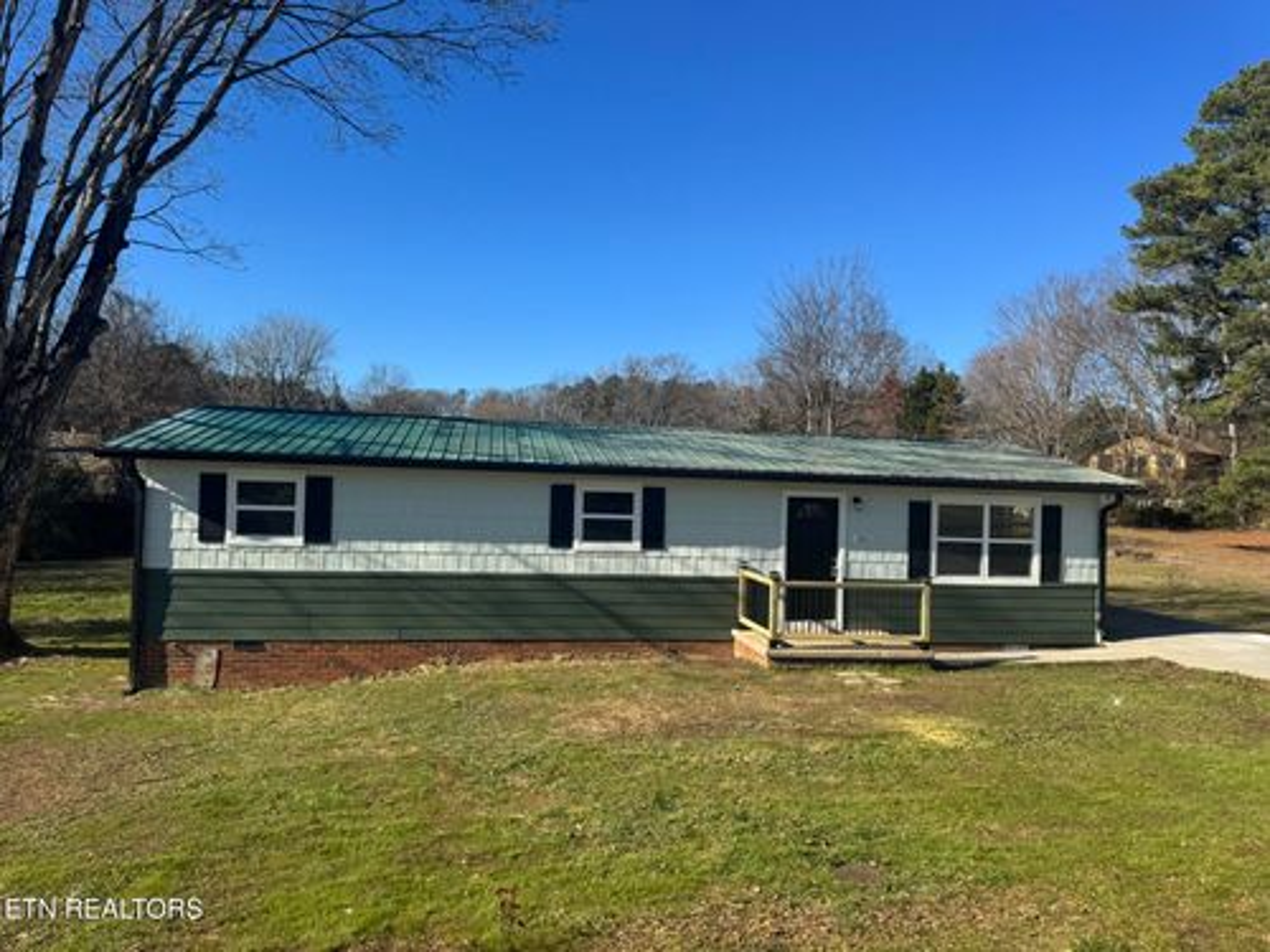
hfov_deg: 71.6
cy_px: 476
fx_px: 881
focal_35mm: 24
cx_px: 635
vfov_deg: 56.8
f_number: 1.78
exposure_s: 1/3247
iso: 80
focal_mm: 6.76
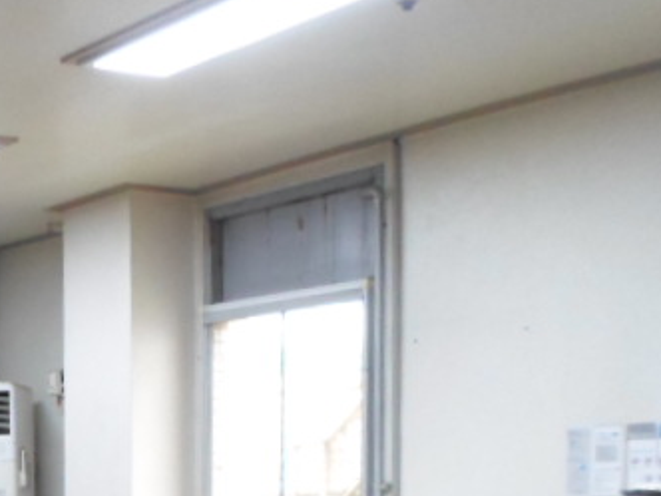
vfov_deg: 17.8
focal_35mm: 77
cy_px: 655
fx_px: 1470
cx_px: -121
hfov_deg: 23.3
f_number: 2.5
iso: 200
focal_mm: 4.5
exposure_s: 1/30
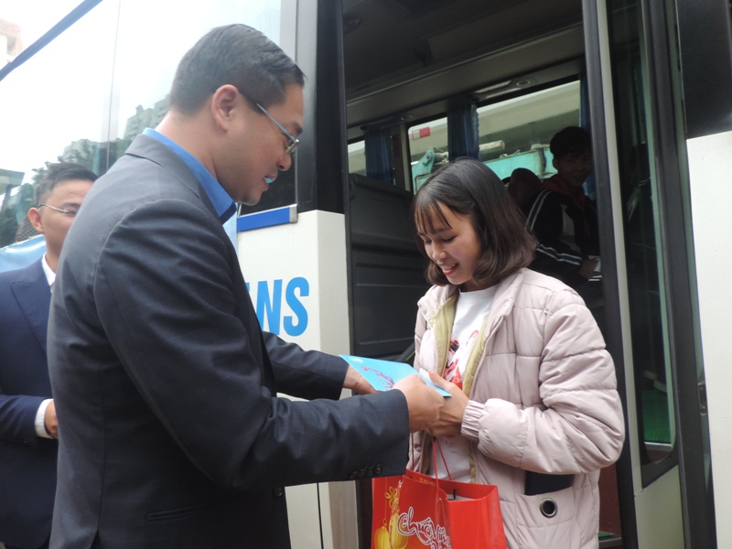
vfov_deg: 56.8
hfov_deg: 71.6
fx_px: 508
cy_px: 274
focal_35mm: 24
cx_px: 366
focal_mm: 4.3
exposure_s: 1/30
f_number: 3
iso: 250
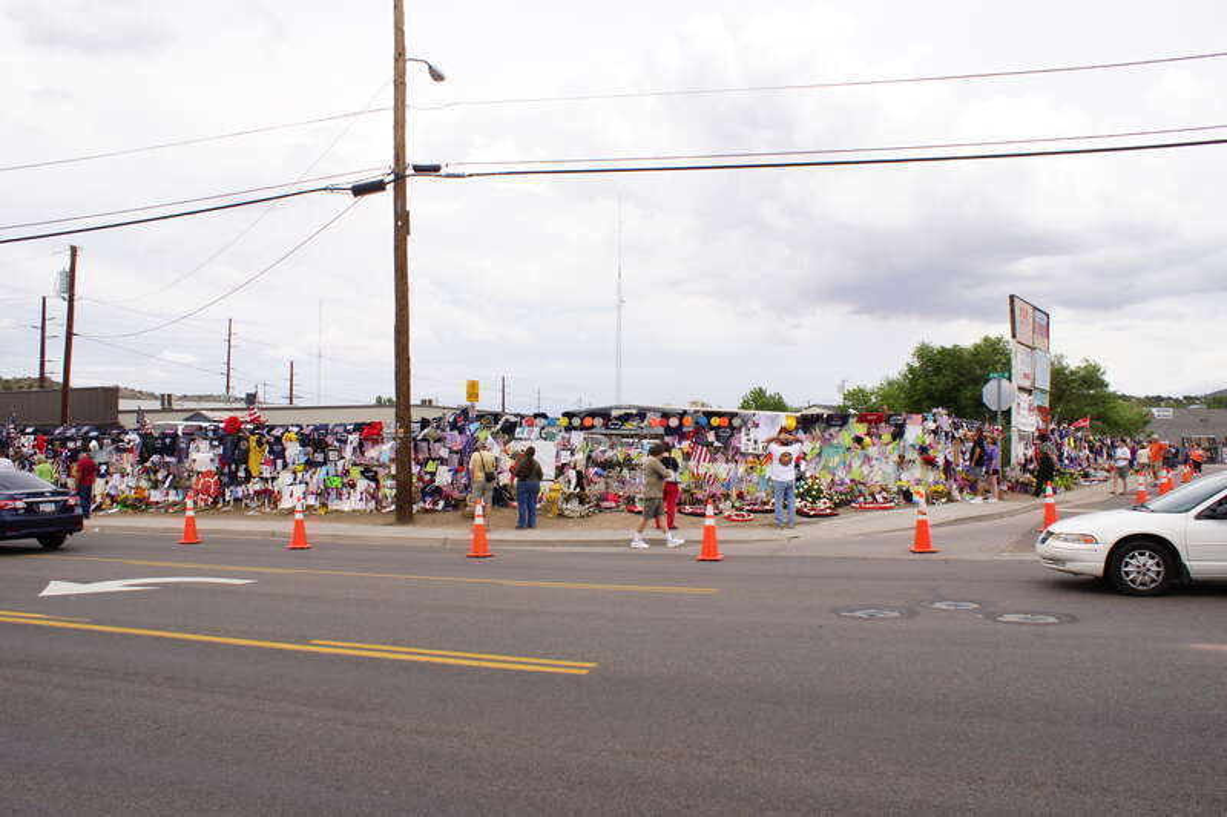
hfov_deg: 67.4
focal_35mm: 27
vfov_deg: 47.9
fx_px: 920
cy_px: 408
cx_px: 614
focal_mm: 18
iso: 400
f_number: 8
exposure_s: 1/800
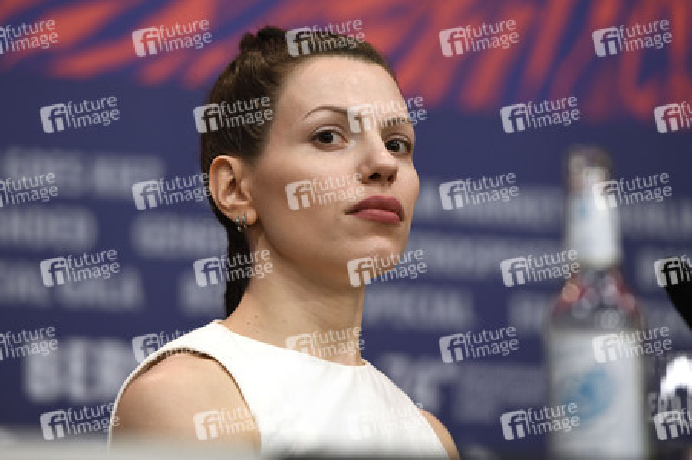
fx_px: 3553
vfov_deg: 7.4
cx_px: 346
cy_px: 230
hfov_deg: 11.1
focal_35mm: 185
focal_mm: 185
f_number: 3.5
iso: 1000
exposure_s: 1/400
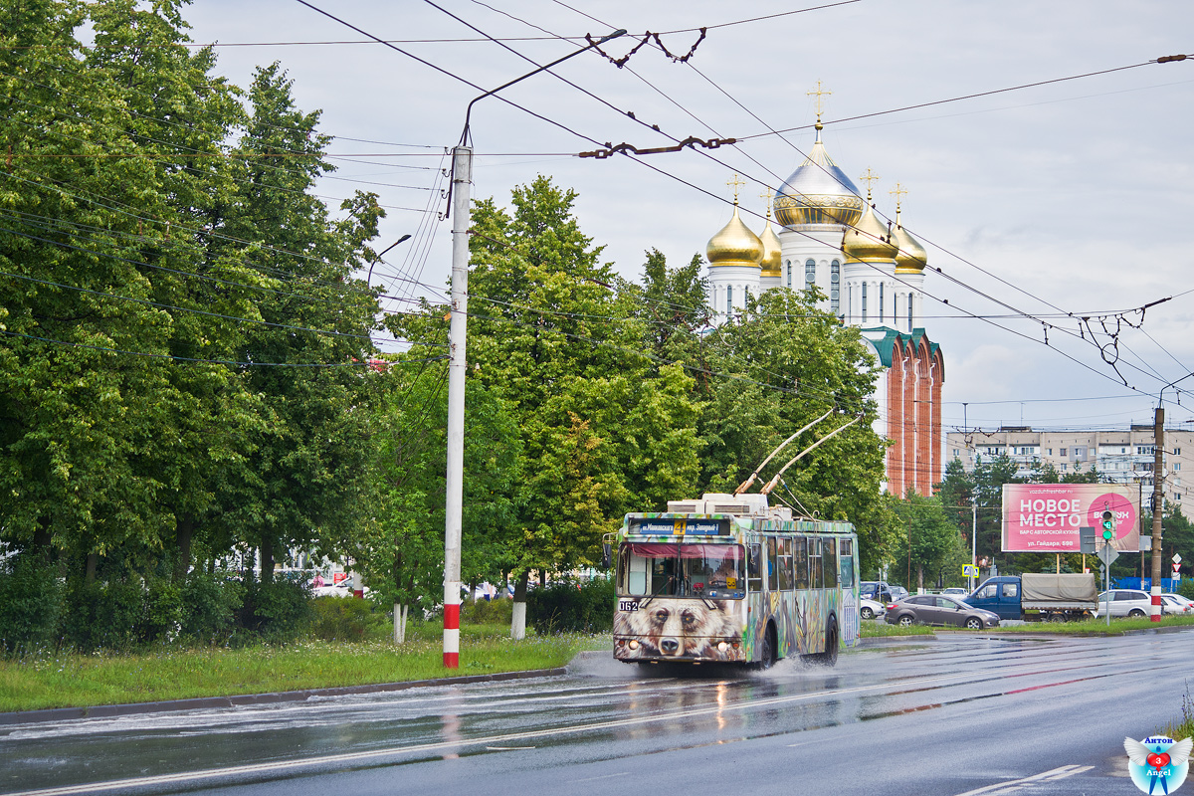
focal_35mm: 105
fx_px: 3482
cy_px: 398
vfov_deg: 13.0
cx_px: 597
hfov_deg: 19.5
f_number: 4.5
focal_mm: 70
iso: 100
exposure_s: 1/500
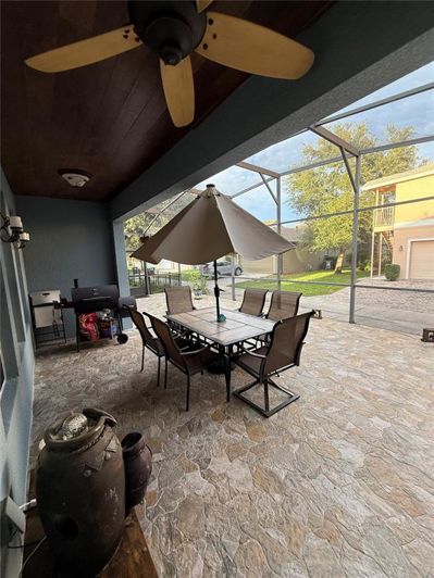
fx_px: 234
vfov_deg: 102.1
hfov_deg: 85.7
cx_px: 217
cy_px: 289
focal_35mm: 14
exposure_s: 1/99
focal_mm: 2.22
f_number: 2.2
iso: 80
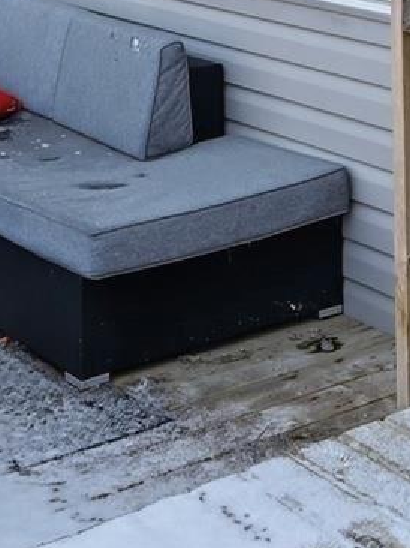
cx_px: 406
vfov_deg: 19.1
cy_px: -239
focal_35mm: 92
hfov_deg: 15.8
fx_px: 1455
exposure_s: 1/160
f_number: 8
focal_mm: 14
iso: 100
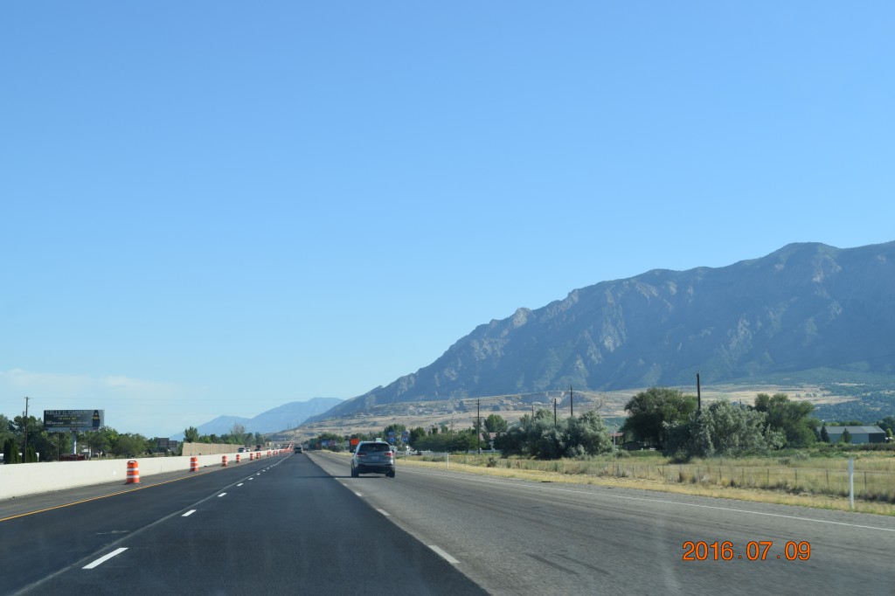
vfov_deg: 22.6
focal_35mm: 60
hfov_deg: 33.4
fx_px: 1491
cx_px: 448
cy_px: 298
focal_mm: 40
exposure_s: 1/320
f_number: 9
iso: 200
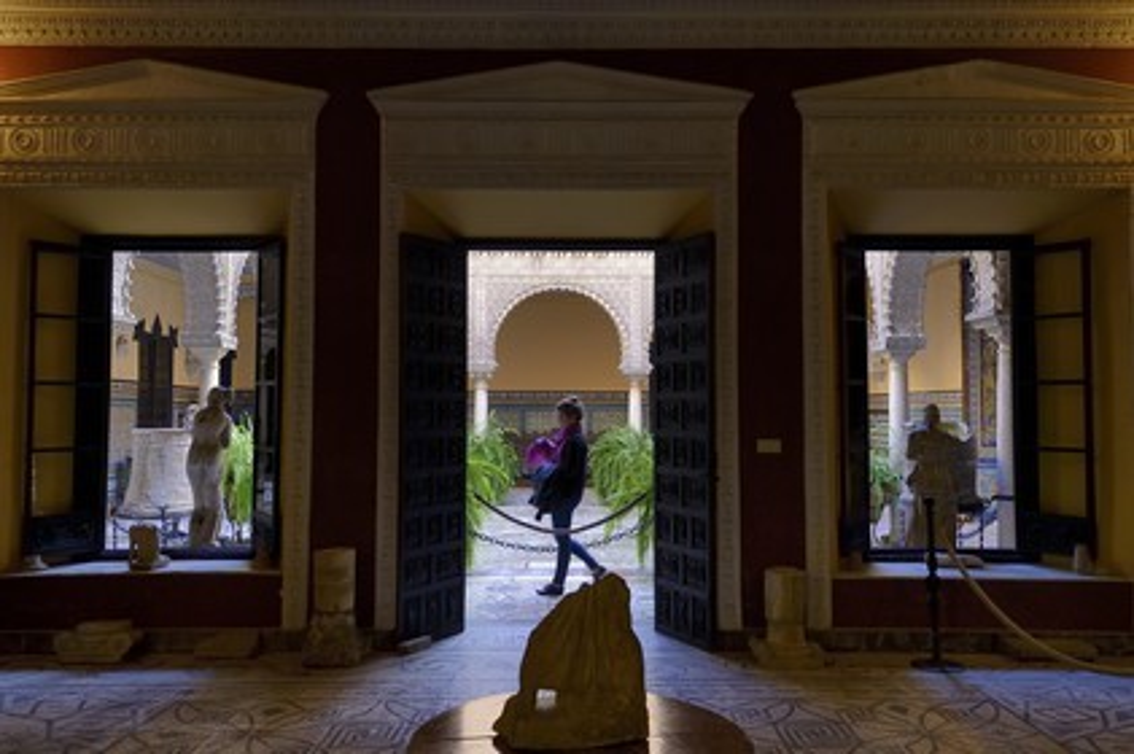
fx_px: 913
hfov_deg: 63.7
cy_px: 377
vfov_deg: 44.9
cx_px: 567
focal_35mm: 29
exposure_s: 1/40
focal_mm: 29
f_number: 6.3
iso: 1600
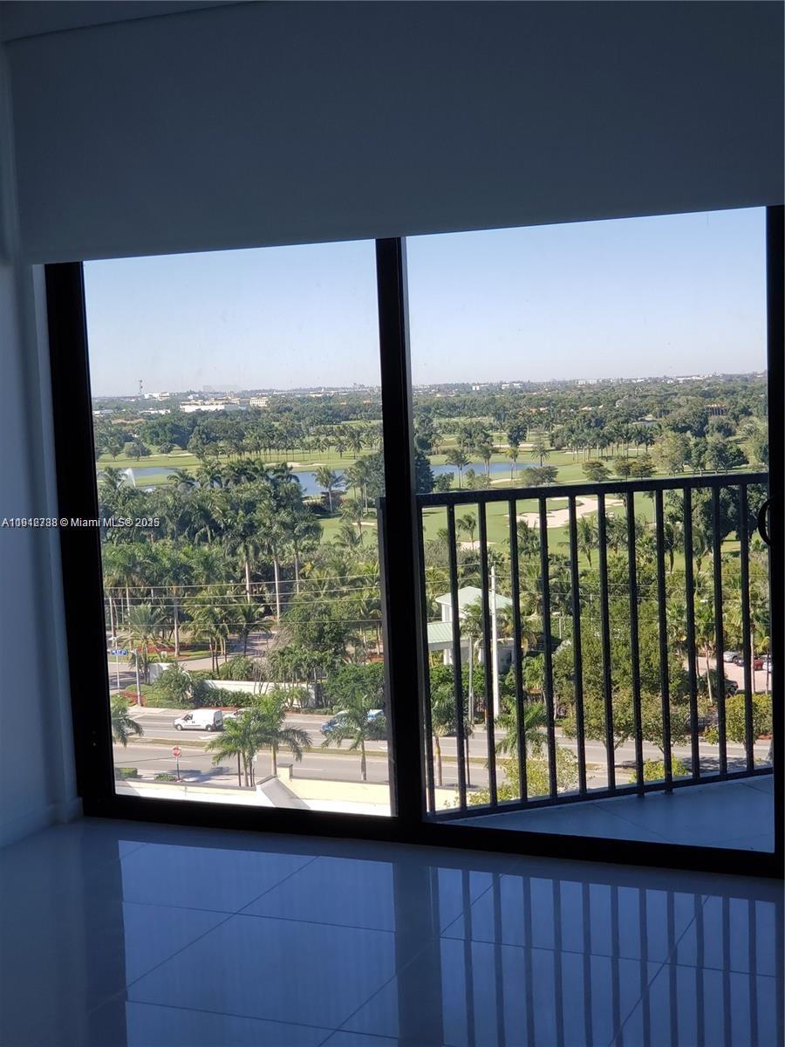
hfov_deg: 28.0
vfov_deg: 36.8
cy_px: 524
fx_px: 1572
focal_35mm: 52
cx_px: 392
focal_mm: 6
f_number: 2.4
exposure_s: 1/211
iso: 32
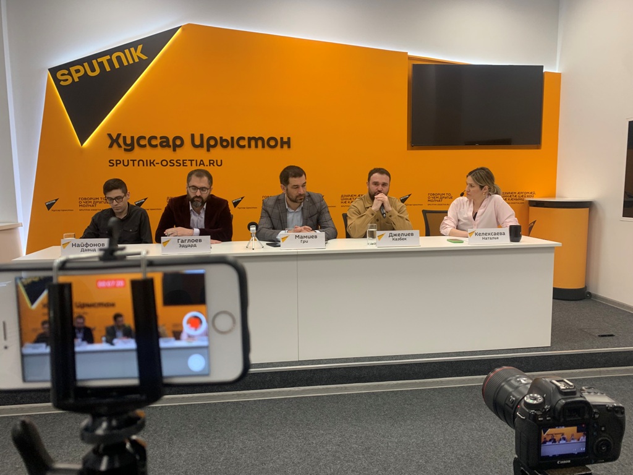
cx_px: 316
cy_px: 238
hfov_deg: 67.3
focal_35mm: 26
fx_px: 475
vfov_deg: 53.1
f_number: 1.8
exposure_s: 1/83
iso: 100
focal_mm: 4.25
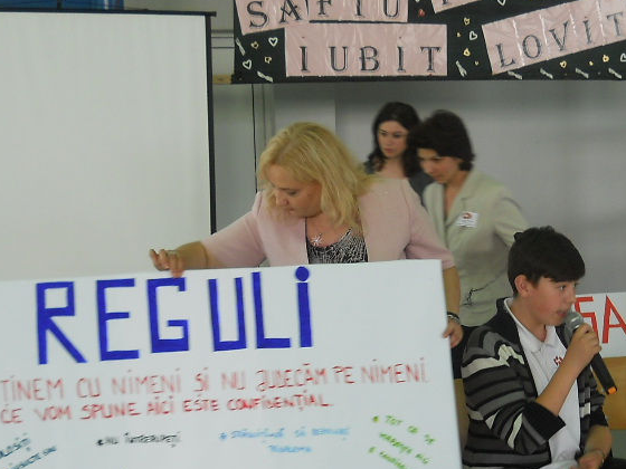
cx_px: 415
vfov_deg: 19.4
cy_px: 376
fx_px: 1356
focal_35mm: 75
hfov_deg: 25.9
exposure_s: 1/30
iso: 100
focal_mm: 6.72
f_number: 3.1
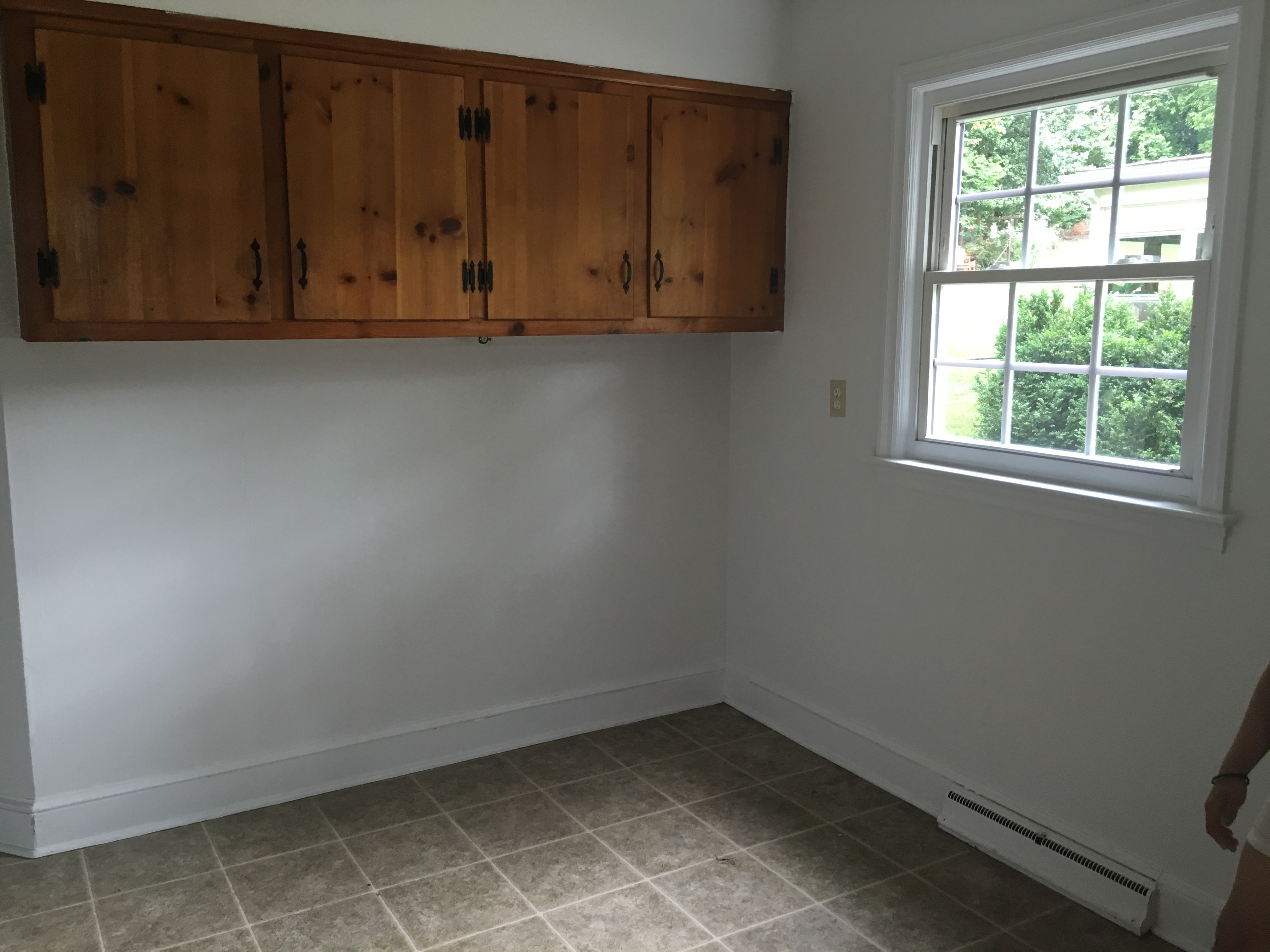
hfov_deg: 61.7
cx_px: 635
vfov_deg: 48.2
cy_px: 476
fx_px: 1064
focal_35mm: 29
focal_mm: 4.15
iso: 80
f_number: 2.2
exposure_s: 1/30
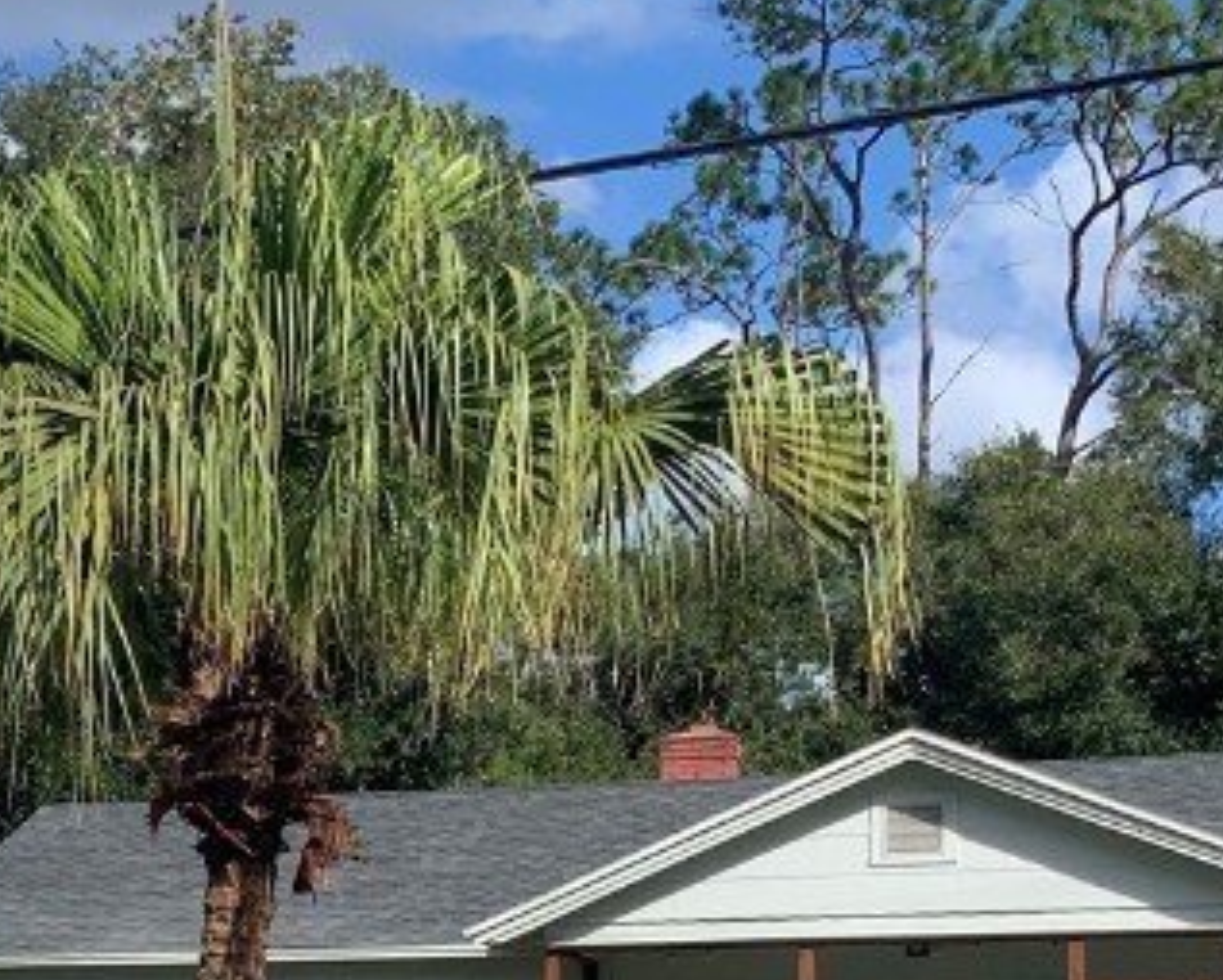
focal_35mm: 82
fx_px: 2970
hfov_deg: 22.9
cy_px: 1119
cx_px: 197
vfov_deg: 18.0
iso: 25
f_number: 1.8
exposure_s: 1/2257
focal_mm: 4.25
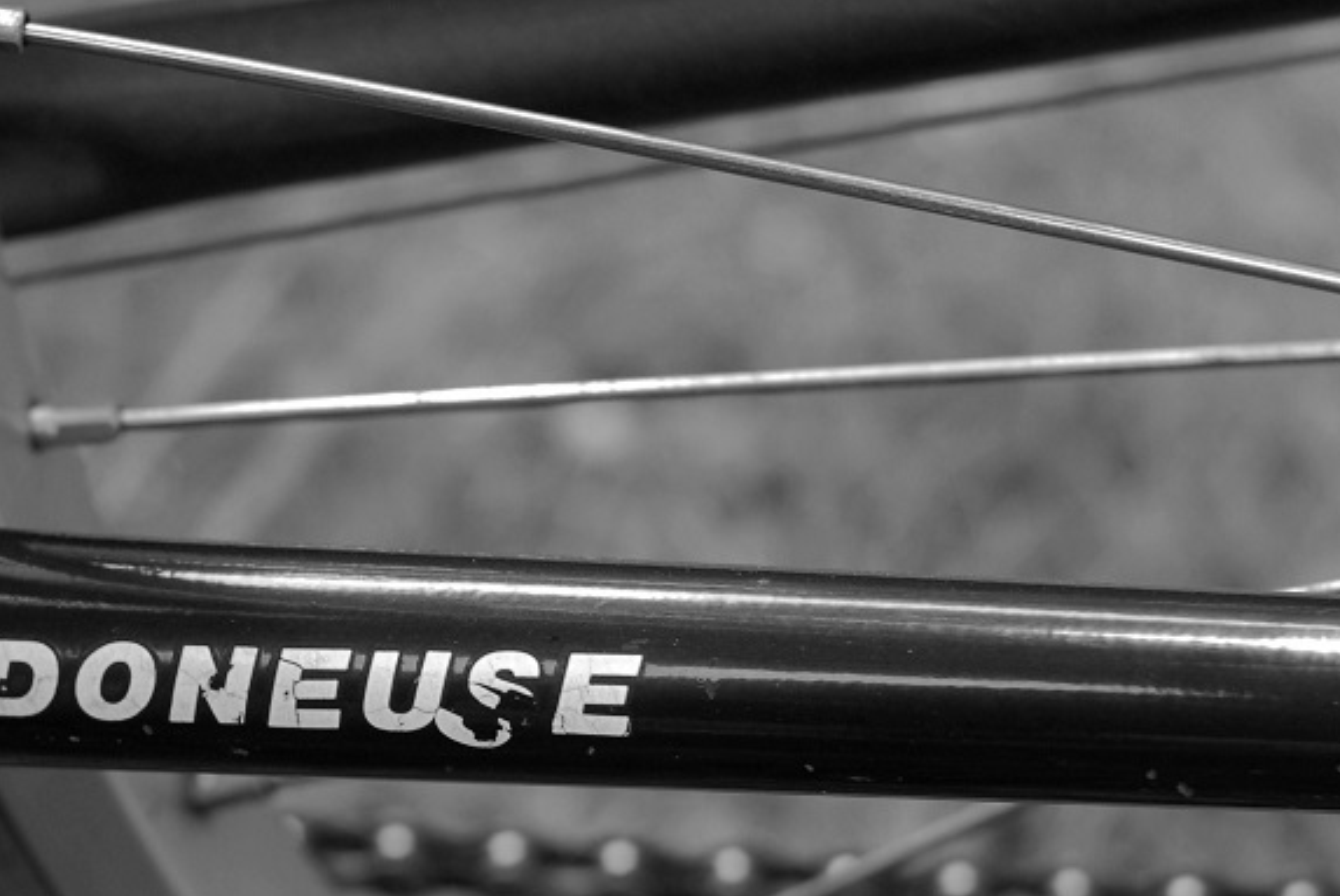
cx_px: 168
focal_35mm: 276
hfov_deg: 7.4
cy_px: 662
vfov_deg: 5.0
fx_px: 10284
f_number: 4
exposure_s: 1/180
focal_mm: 85
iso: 320
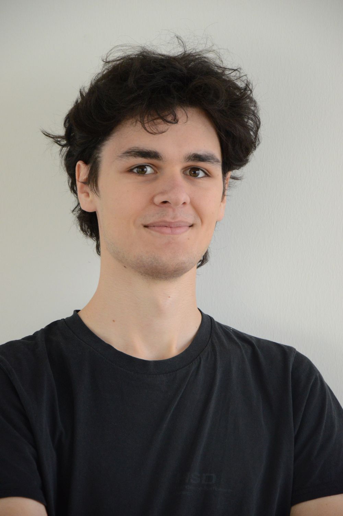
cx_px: 172
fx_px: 2255
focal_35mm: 158
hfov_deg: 8.7
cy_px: 258
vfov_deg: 13.1
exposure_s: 1/160
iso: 1800
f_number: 5.6
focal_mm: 105
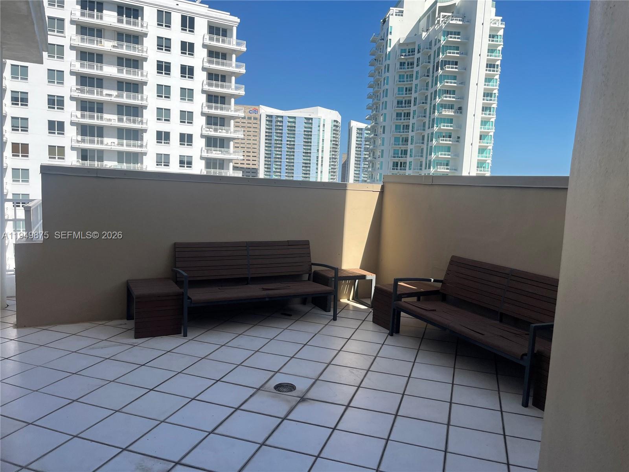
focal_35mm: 26
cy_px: 236
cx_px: 314
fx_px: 472
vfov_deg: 53.1
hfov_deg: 67.3
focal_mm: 5.1
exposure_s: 1/2899
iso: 50
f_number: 1.6
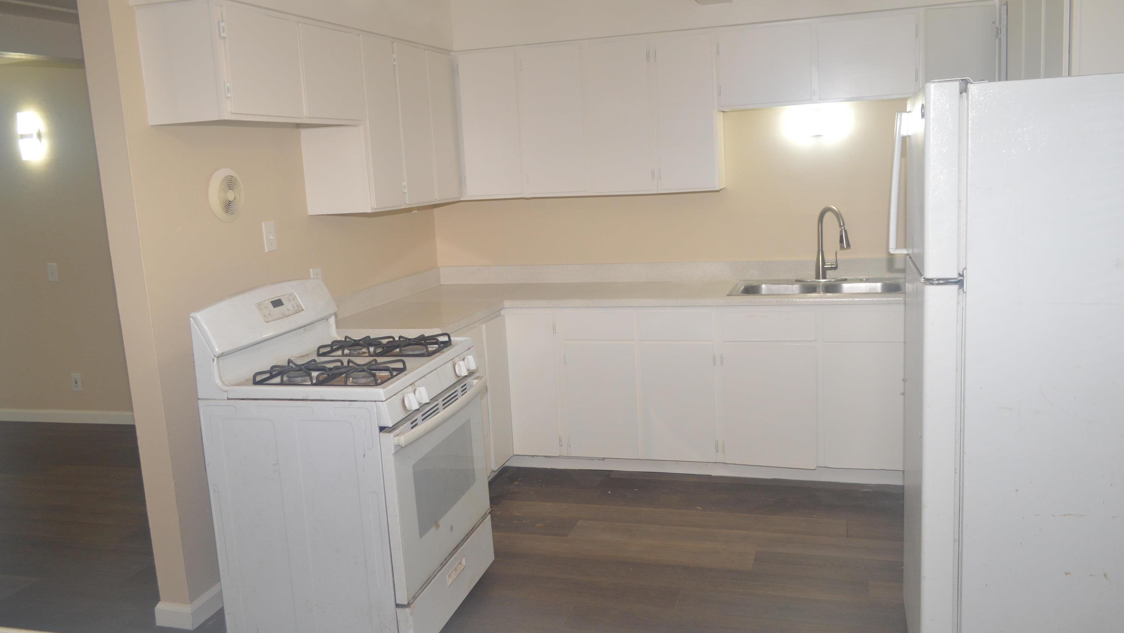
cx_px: 567
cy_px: 301
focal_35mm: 29
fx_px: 864
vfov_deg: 40.2
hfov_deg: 66.1
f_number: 4.5
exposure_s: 1/80
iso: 400
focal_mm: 18
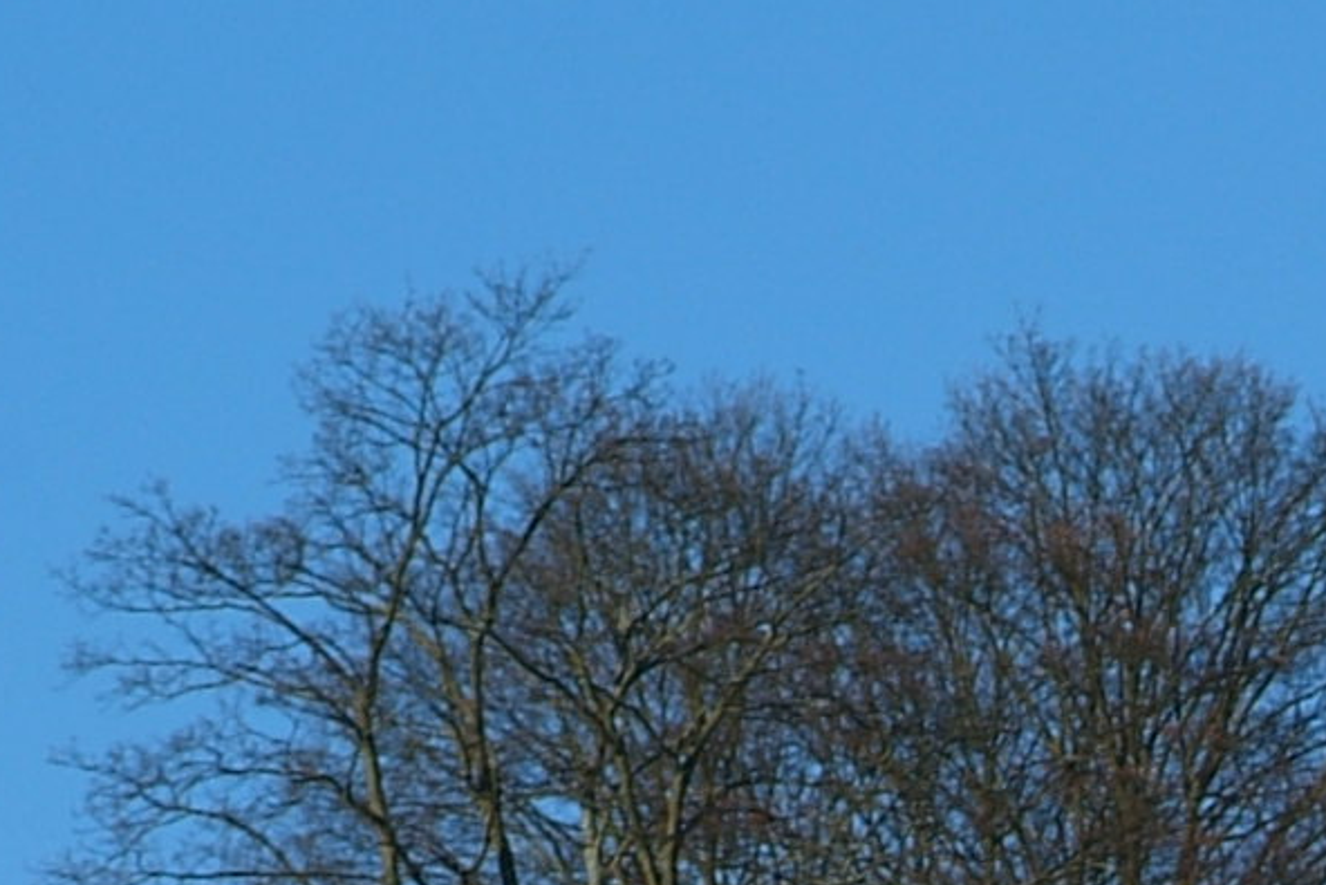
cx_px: 3176
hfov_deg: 2.7
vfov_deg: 1.8
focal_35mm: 766
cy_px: 1792
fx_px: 28219
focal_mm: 100
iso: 100
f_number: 5.6
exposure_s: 1/350
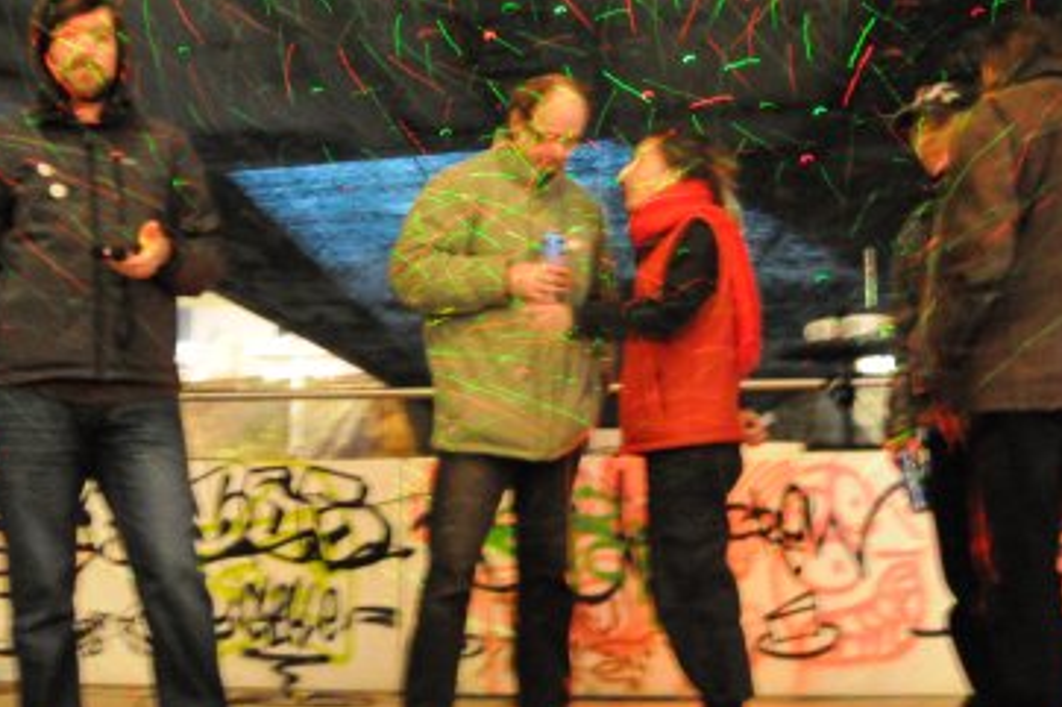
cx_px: 522
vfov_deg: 35.0
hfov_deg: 50.7
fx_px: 1120
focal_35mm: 38
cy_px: 307
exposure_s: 1/2.5
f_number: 2.8
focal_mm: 18
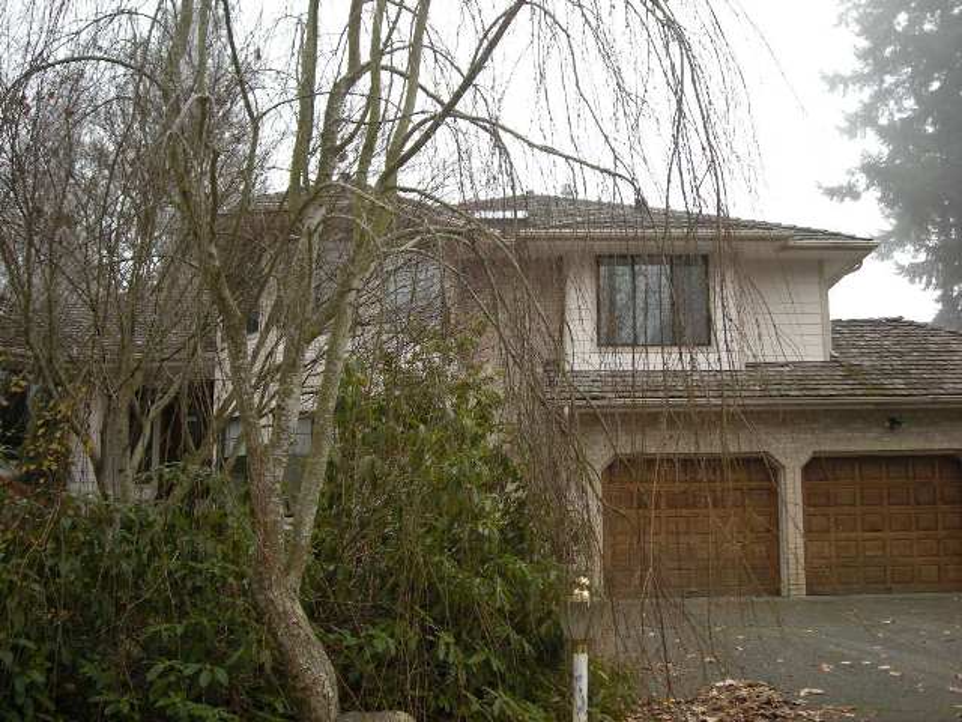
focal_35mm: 35
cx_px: 481
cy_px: 361
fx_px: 973
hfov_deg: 52.6
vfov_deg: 40.7
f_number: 2.8
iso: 90
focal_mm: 5.7
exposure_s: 1/187
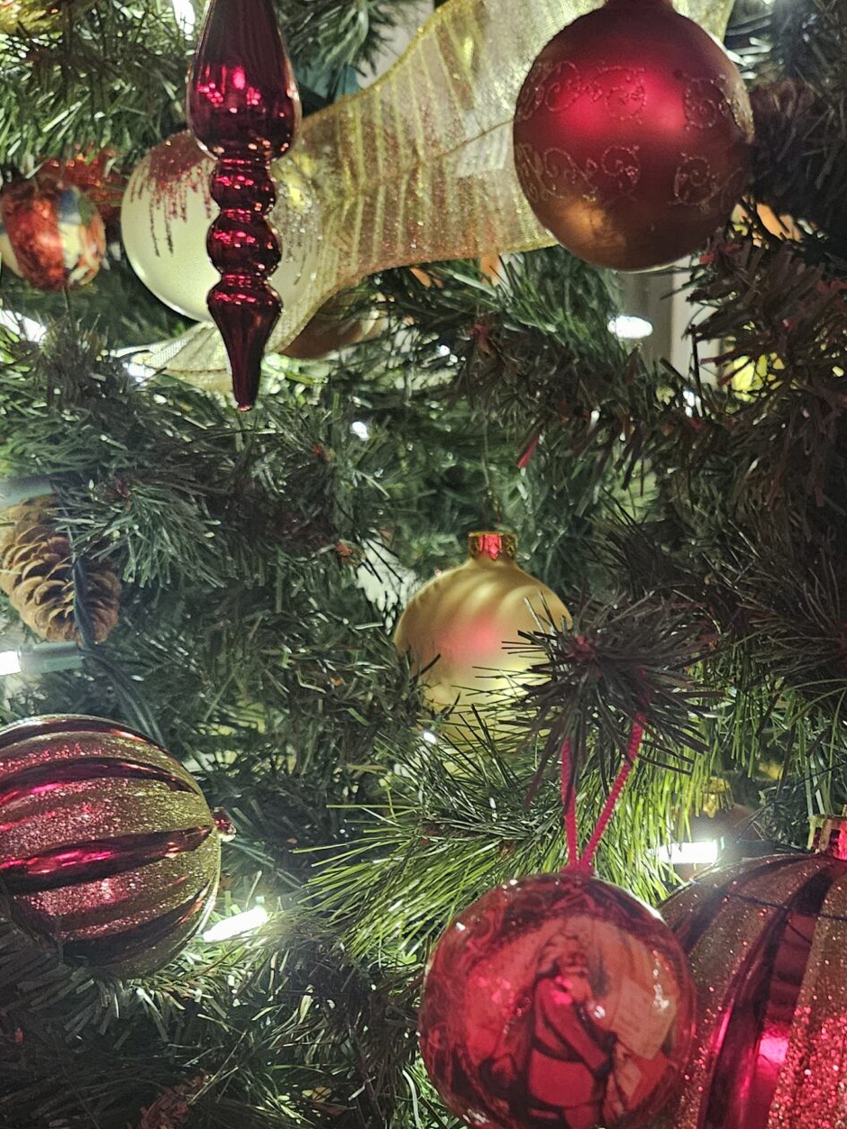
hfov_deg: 30.3
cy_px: 841
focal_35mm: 47
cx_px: 647
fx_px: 1533
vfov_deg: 39.4
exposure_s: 1/24
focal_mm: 5.4
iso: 800
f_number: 1.8
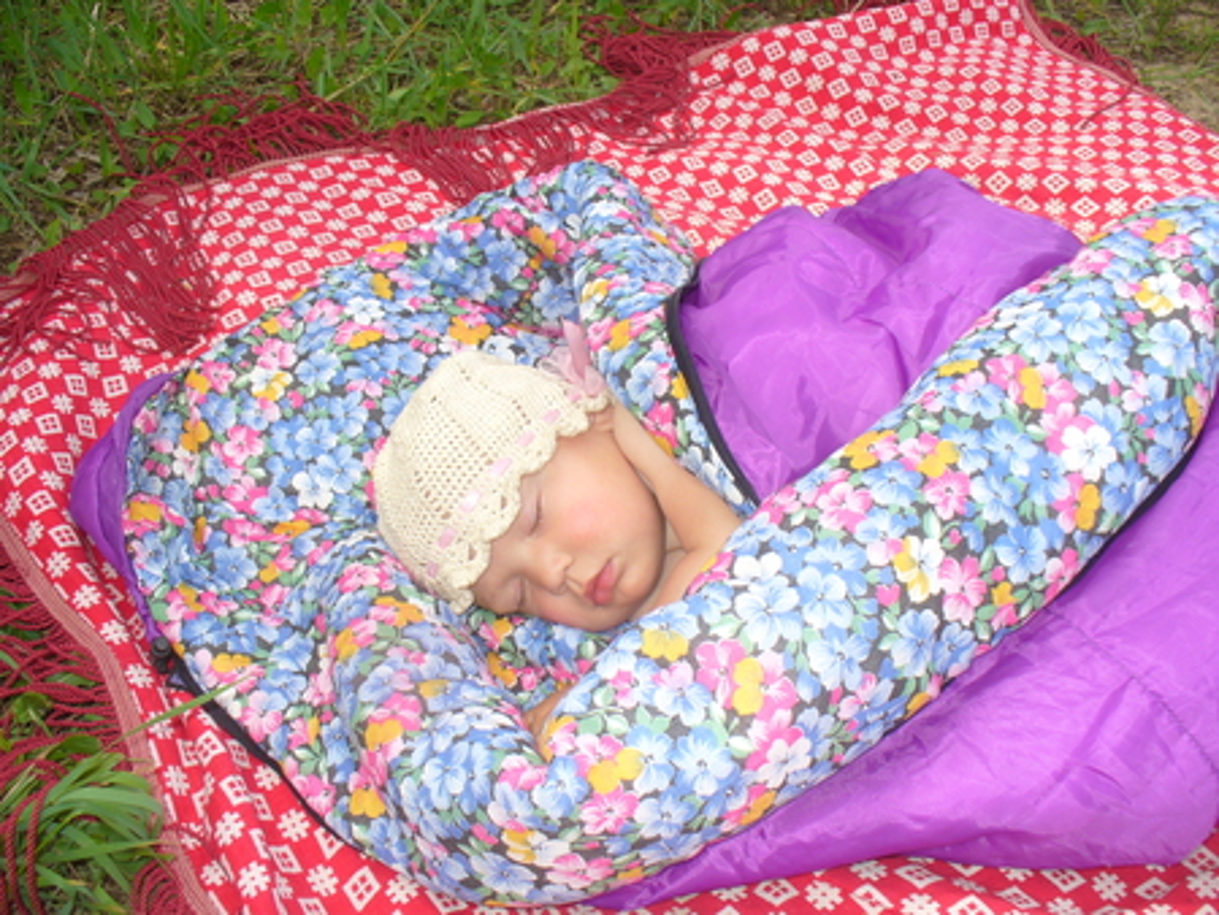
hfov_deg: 50.1
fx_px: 1304
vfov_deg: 38.7
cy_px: 458
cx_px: 610
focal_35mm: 37
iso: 80
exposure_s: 1/200
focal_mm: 6.1
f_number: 5.6
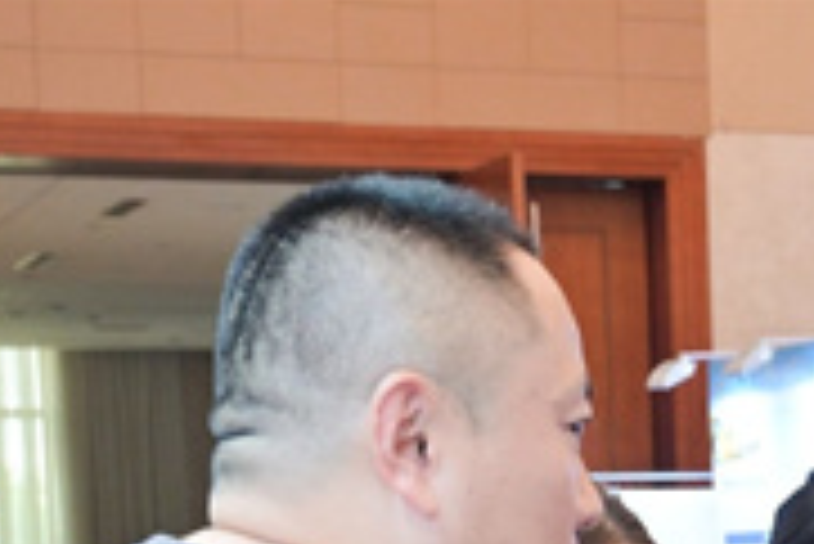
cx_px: 1102
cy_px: 888
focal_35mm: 139
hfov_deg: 14.1
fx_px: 3145
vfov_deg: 9.5
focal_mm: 42
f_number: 7.1
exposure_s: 1/80
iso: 1250
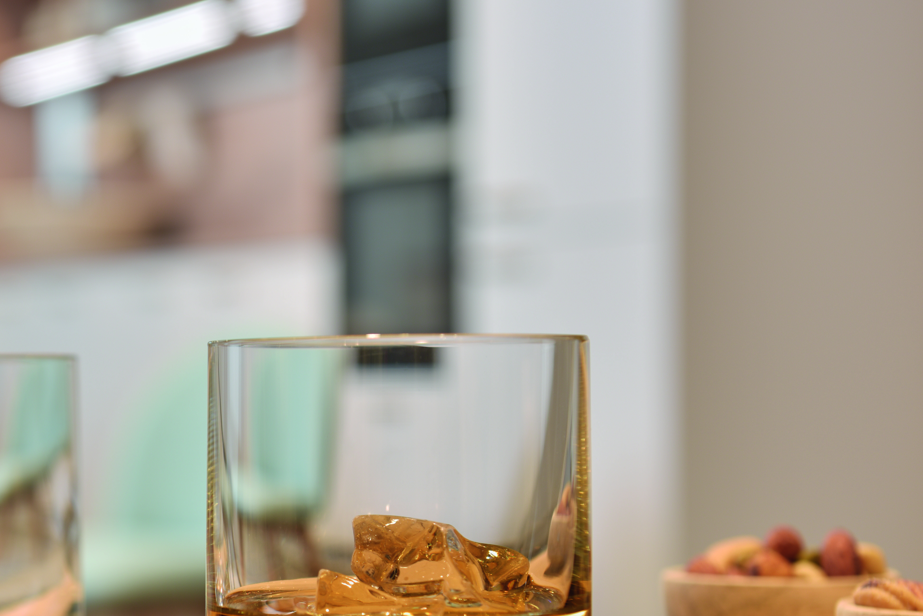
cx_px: 170
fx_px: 2718
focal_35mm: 106
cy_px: 437
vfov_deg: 12.9
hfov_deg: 19.1
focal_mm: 56
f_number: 4.8
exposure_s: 1/6
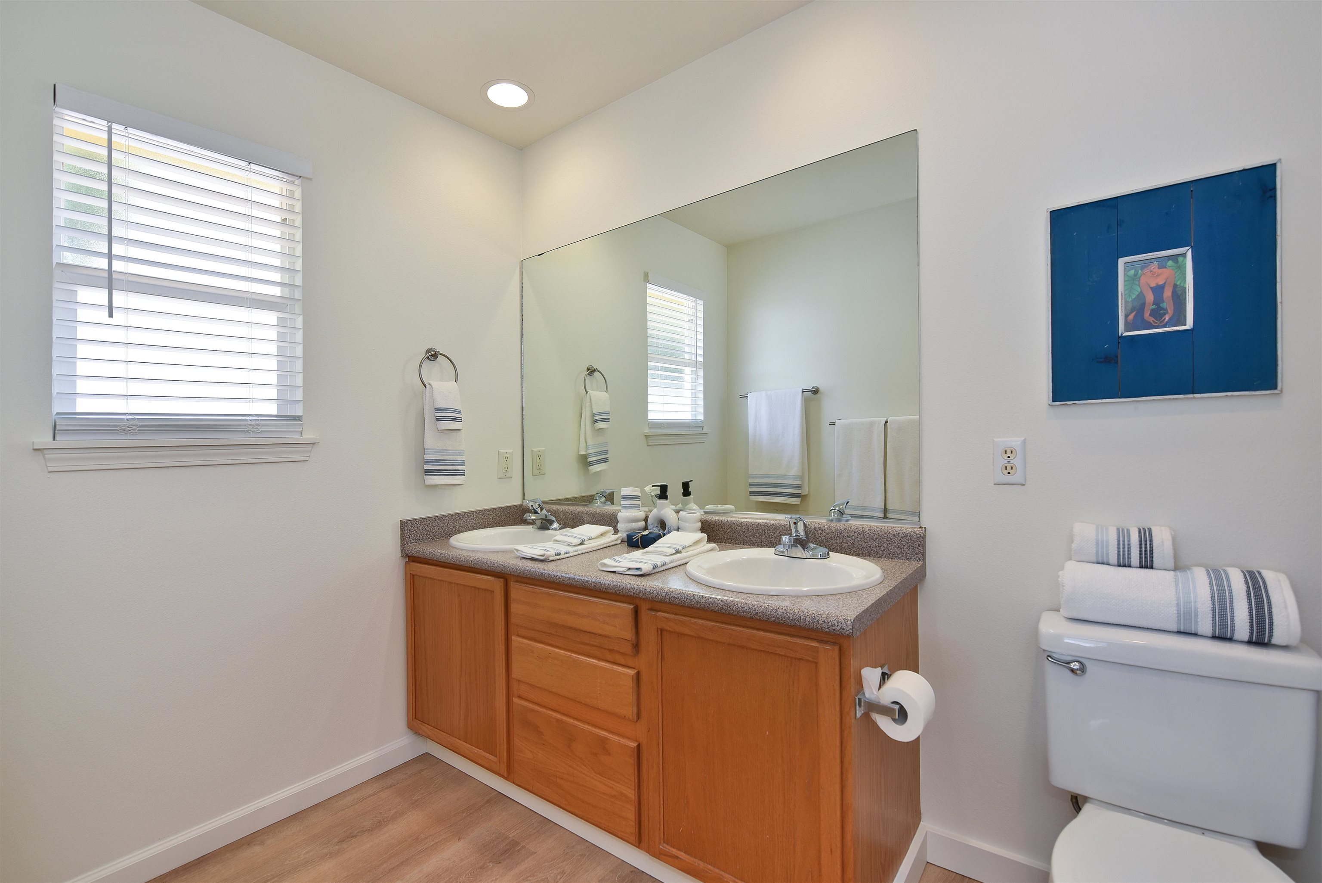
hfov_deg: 96.7
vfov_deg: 73.8
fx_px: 588
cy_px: 442
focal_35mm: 16
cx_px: 661
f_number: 16
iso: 1600
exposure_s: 1/15
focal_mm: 16
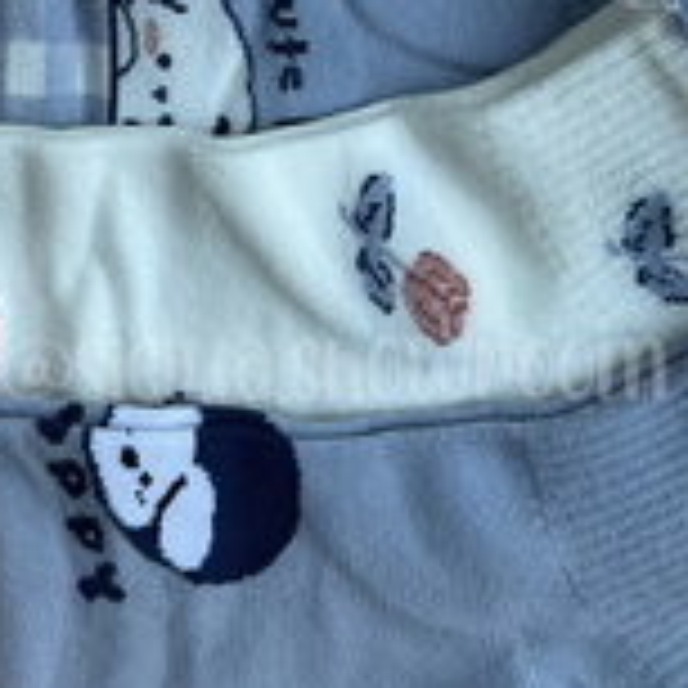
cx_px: 225
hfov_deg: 21.6
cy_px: -34
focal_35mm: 80
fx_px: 1799
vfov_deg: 20.8
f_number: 1.6
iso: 40
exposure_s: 1/121
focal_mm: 5.1
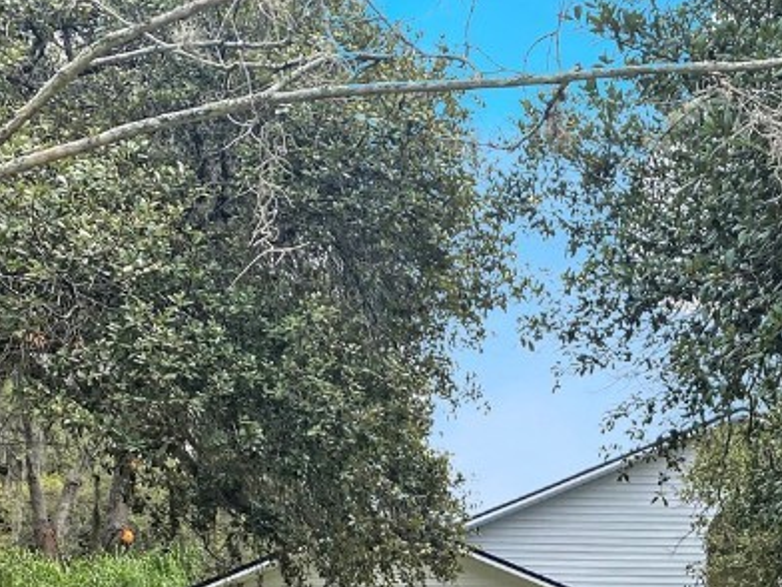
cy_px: 683
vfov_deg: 20.4
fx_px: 1536
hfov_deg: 26.9
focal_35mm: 68
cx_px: 790
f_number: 1.8
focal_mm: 4.25
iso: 32
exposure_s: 1/839
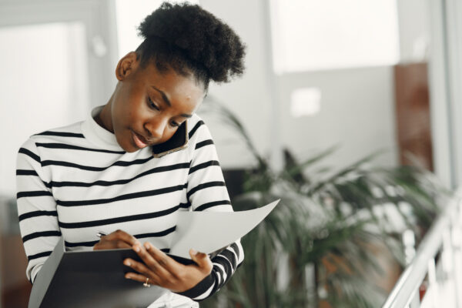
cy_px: 154
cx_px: 231
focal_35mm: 85
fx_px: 1091
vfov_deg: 16.1
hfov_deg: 23.9
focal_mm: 85
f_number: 2.8
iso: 640
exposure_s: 1/320
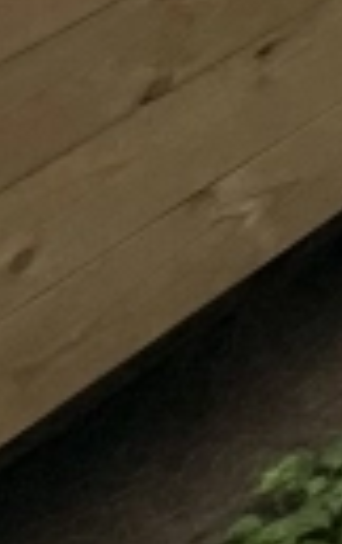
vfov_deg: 9.2
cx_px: 2605
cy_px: -1356
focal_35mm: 144
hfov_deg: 4.0
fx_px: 2140
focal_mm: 2.22
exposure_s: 1/207
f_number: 2.2
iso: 40
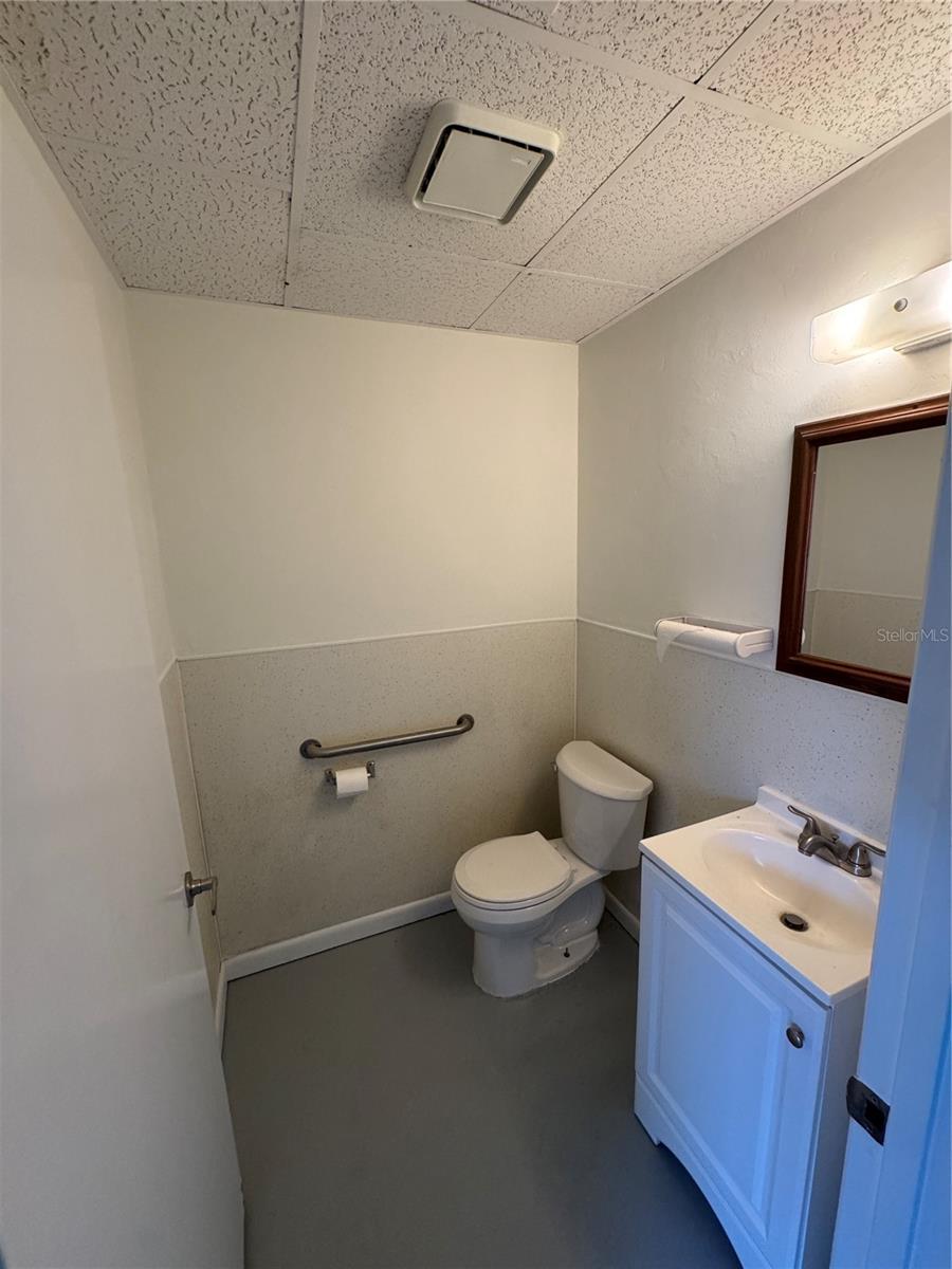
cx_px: 476
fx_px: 513
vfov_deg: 102.1
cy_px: 634
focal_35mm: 14
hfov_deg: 85.7
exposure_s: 1/120
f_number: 2.2
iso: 250
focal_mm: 2.22
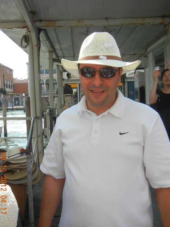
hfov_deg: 42.9
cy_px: 105
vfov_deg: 55.3
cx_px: 78
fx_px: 216
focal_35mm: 33
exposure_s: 1/244
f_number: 7
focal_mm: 5.4
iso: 160
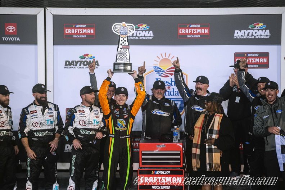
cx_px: 142
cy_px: 95
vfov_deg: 10.2
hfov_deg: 15.2
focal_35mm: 135
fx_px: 1069
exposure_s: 1/320
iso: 1600
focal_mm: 135
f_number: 2.8
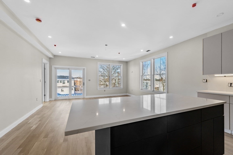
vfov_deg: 81.1
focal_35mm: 14
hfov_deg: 104.3
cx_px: 116
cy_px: 78
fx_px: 91
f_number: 5.6
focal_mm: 14
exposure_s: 1/200
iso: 250
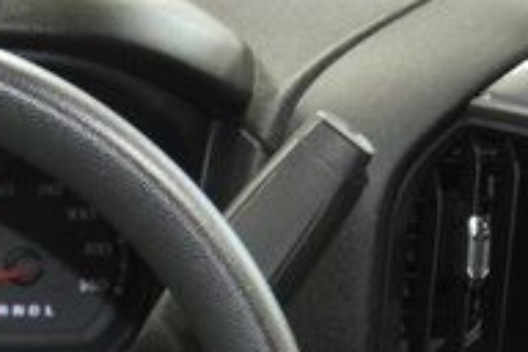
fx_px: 1975
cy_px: 540
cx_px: -212
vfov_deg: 9.9
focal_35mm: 135
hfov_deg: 14.4
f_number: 3.8
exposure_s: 1/30
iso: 2200
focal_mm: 27
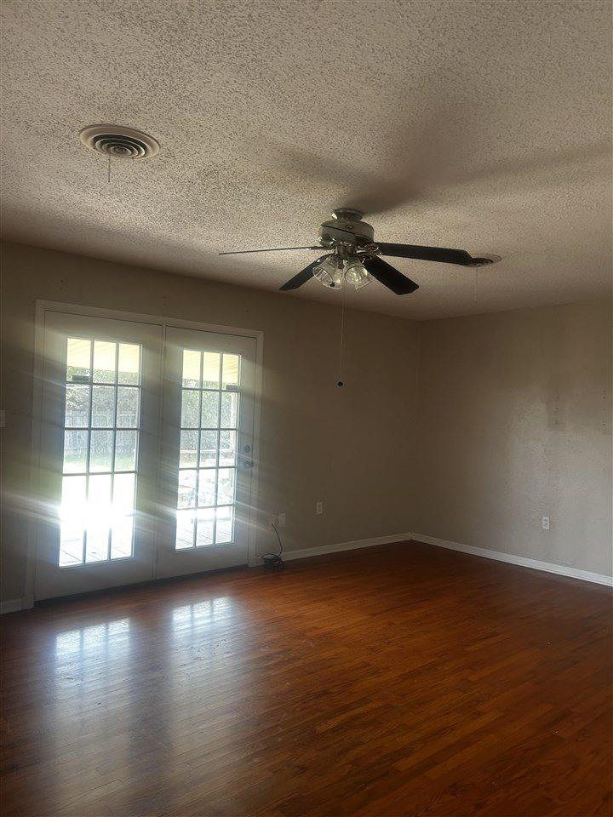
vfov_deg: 67.3
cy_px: 408
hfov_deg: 53.1
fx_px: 614
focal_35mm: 26
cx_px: 306
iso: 80
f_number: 1.5
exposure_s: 1/121
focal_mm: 5.7
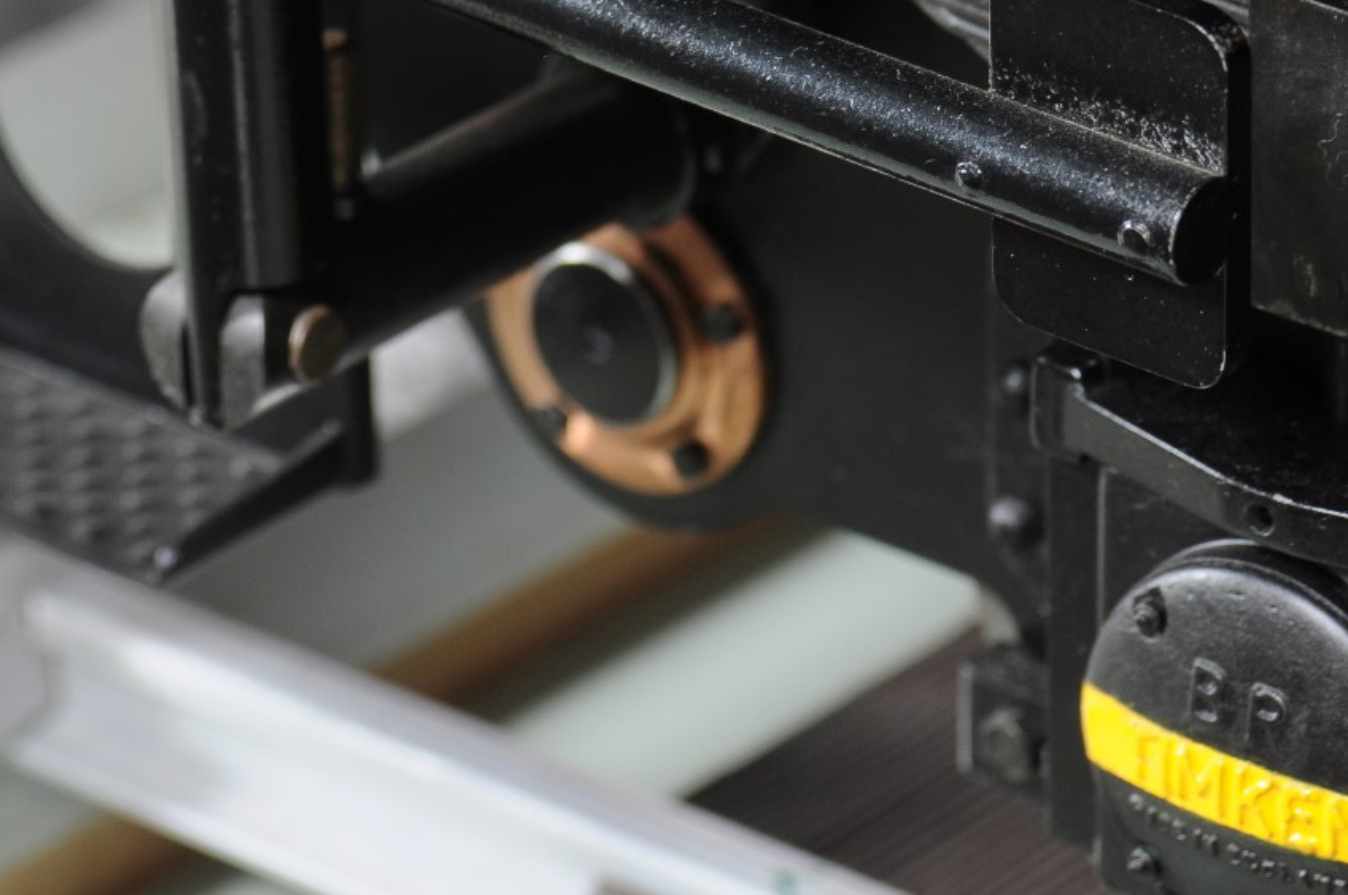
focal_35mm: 230
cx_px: 811
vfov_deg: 5.9
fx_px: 8601
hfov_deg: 9.0
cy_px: 135
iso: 200
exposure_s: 1/125
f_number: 8
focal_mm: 80
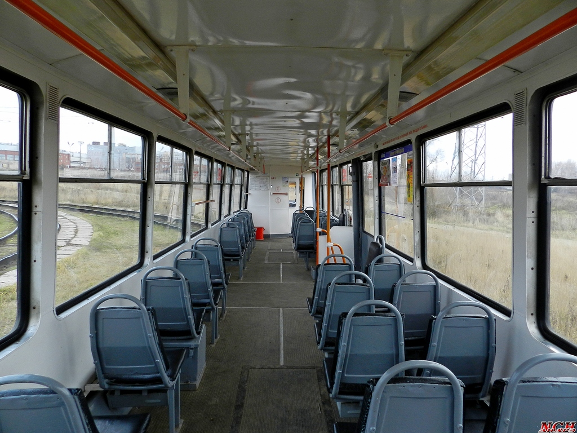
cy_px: 216
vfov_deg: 58.9
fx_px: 383
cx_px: 288
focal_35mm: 23
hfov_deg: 73.9
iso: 160
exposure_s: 1/80
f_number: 3.4
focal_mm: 4
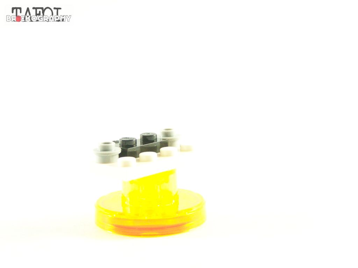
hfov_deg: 20.9
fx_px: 972
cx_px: 179
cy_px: 134
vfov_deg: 15.7
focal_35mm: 94
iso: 400
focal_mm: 15.6
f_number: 3.2
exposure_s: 1/45
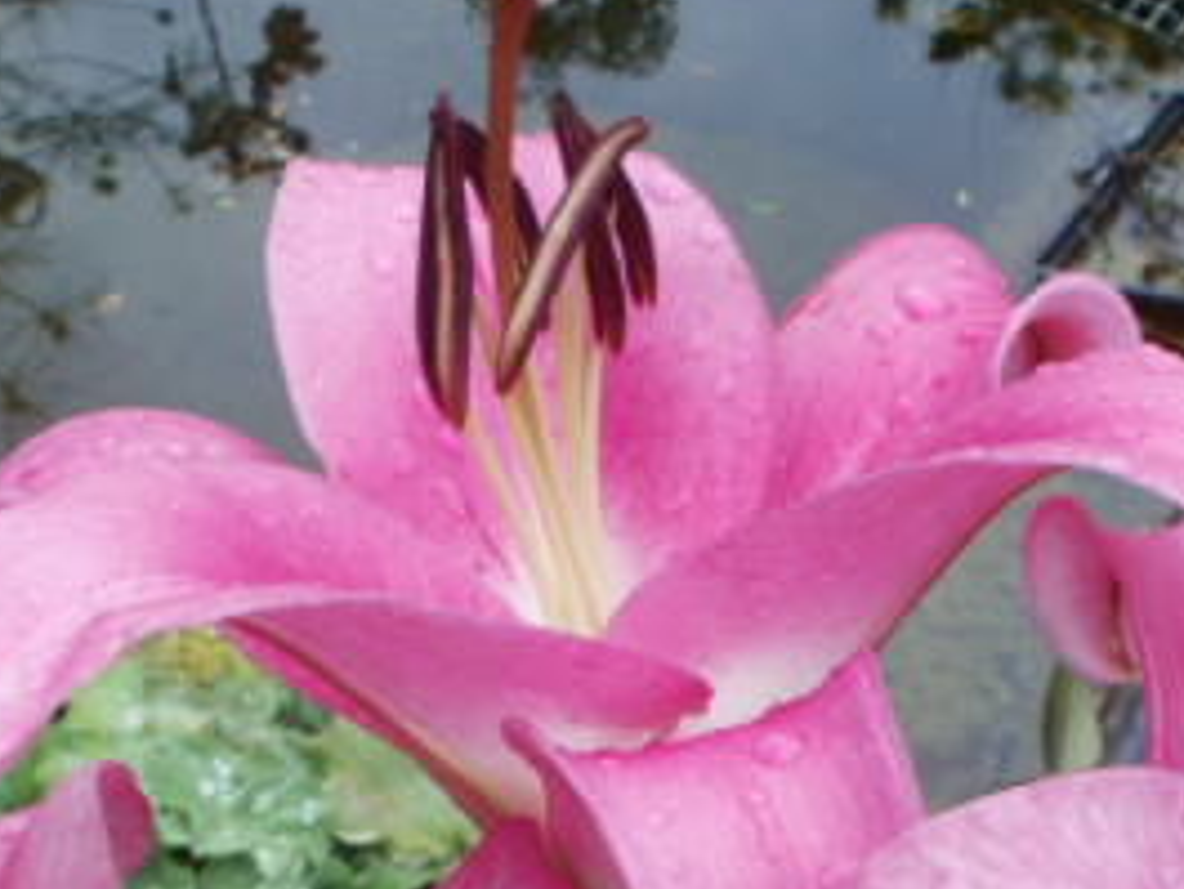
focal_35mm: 87
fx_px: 2977
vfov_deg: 16.3
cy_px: 1045
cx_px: 715
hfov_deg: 22.5
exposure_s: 1/160
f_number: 5.6
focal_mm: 6.3
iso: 100
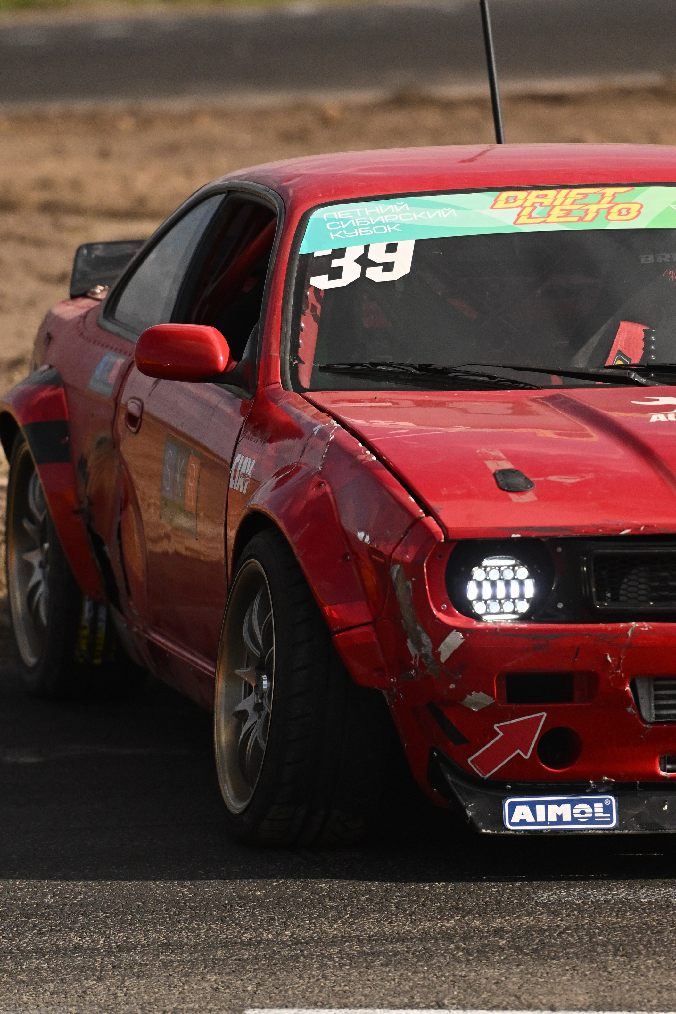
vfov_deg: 5.7
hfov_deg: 3.8
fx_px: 10254
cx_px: 350
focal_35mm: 364
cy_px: 405
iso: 1400
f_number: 2.8
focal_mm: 200
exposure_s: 1/32000
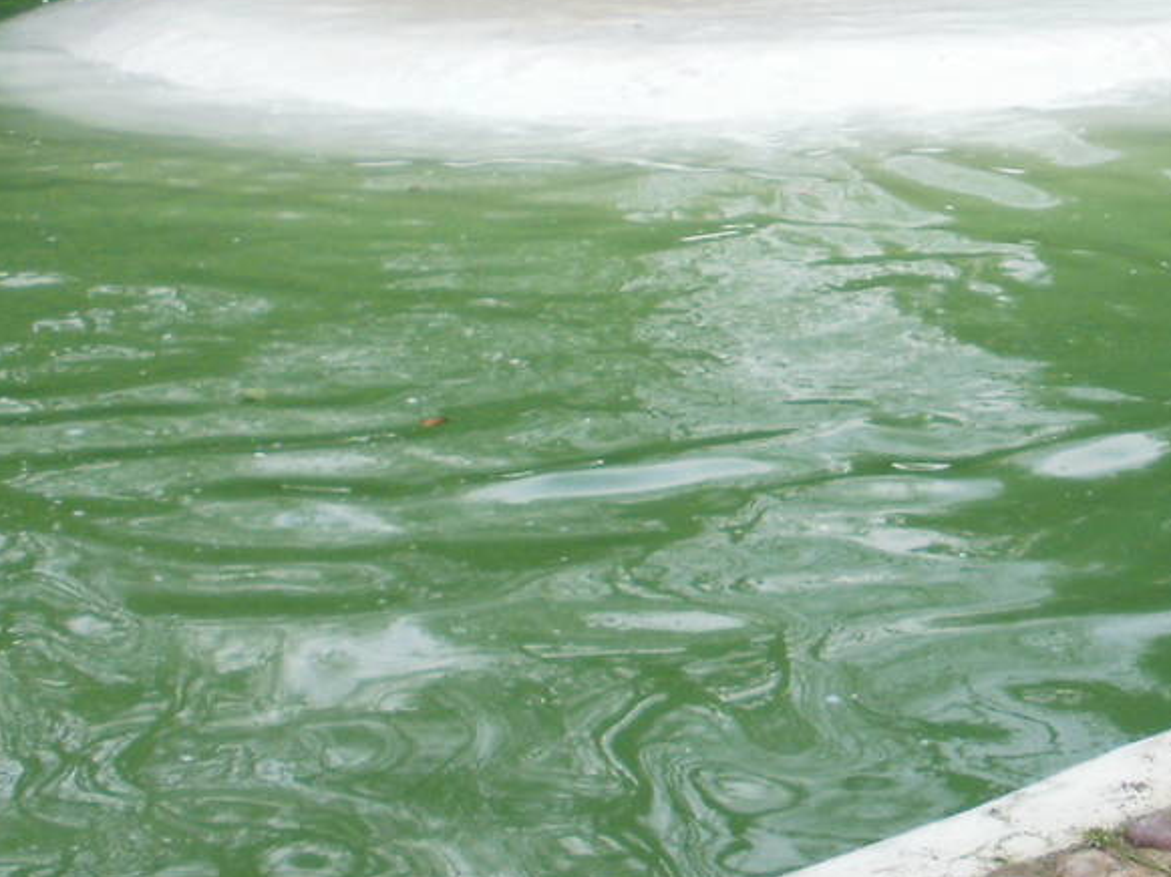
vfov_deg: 14.8
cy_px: 82
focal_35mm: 99
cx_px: 1217
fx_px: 3348
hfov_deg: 19.2
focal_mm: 6.3
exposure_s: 1/125
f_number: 3.5
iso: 100
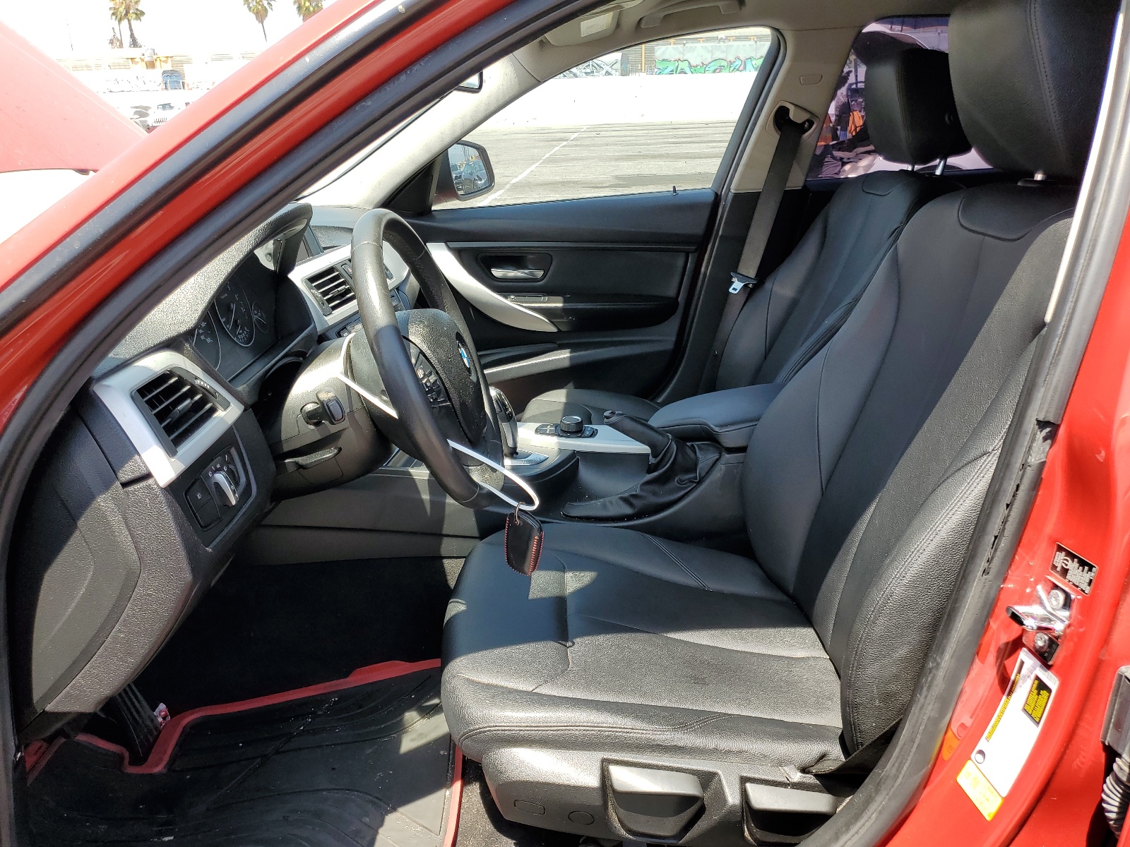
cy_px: 424
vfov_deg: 53.1
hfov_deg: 67.3
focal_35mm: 26
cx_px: 565
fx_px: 849
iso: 50
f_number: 1.5
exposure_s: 1/556
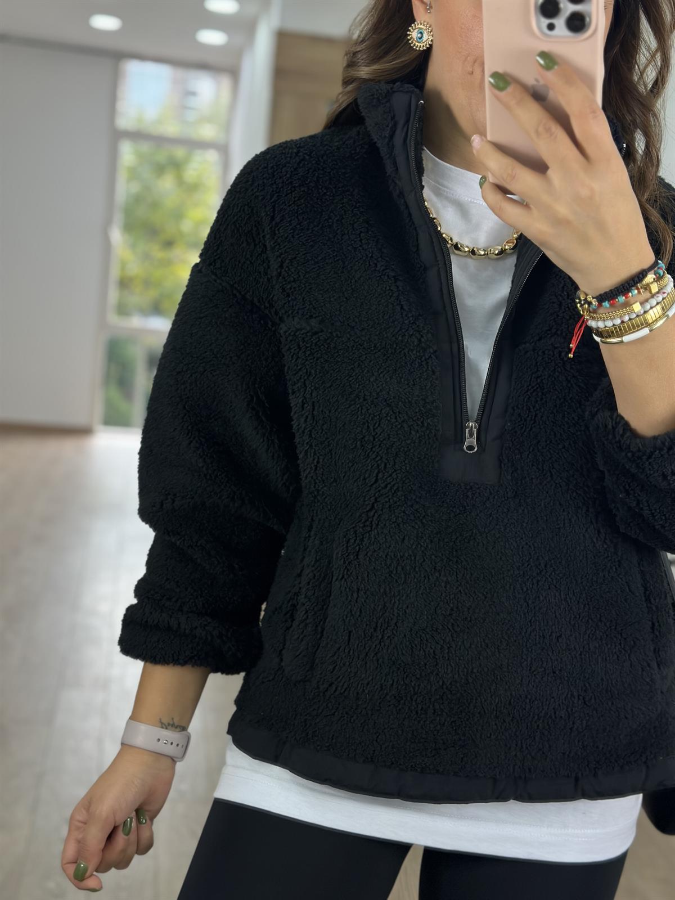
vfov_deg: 39.7
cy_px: 450
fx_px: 1248
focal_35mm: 48
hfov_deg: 30.3
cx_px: 338
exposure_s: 1/299
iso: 80
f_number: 1.78
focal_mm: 6.86
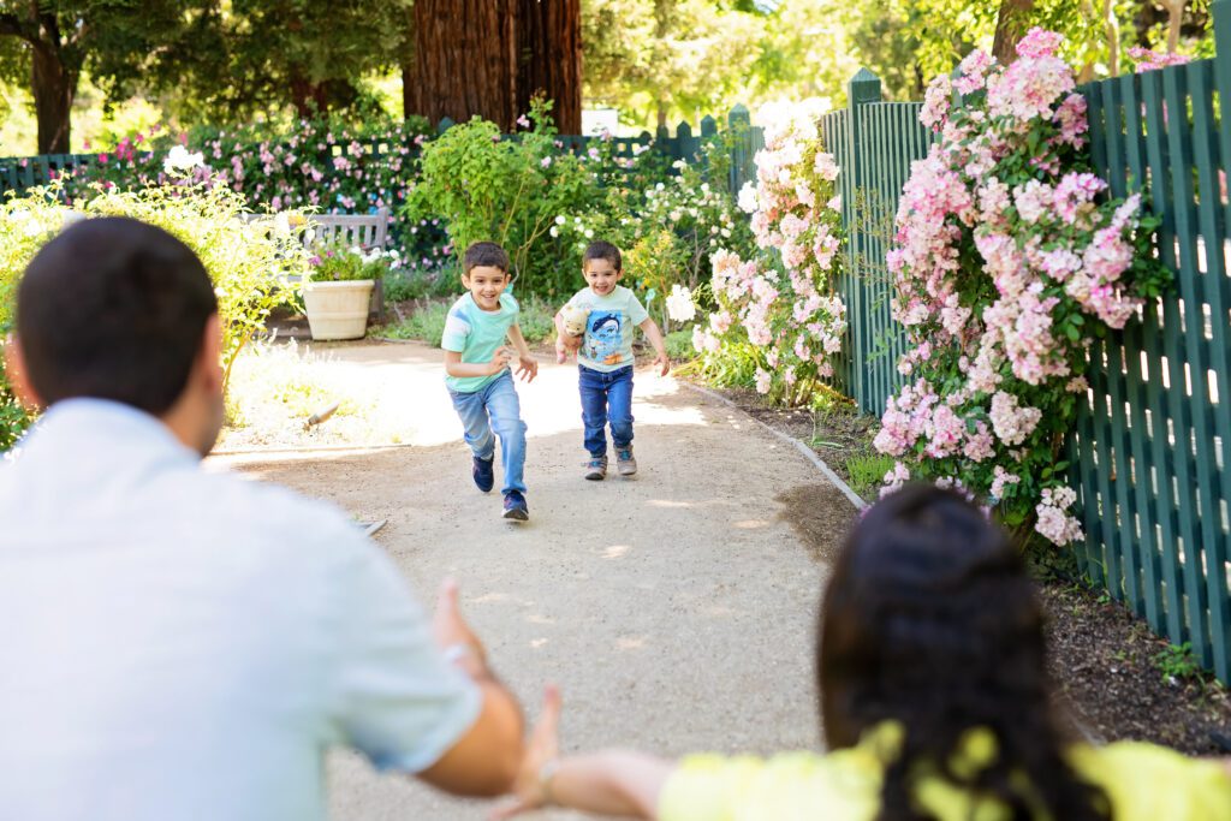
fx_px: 1710
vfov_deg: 27.0
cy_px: 410
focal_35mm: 50
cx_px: 616
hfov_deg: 39.6
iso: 250
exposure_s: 1/800
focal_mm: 50
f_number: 2.8
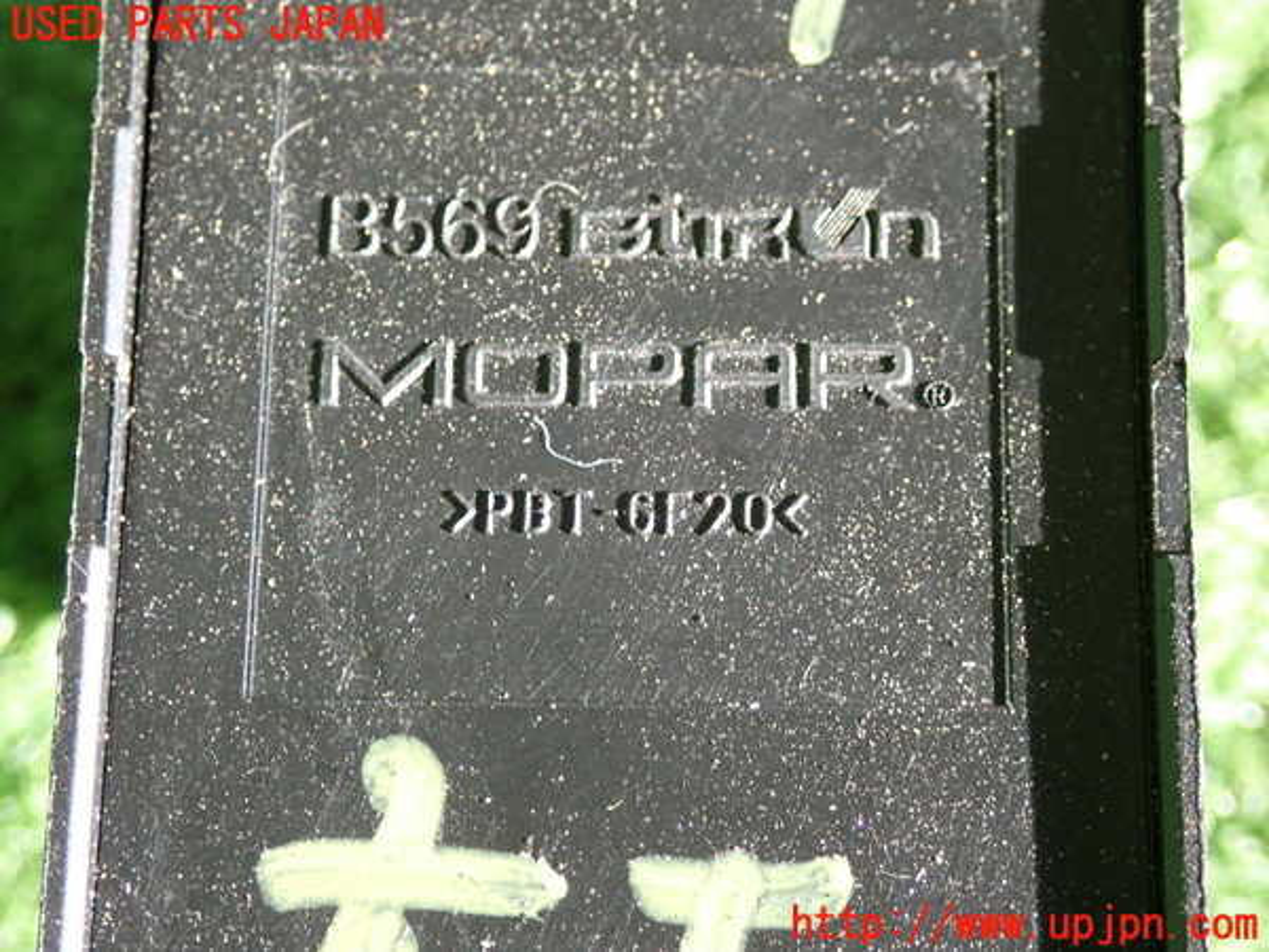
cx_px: 634
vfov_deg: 18.0
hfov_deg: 23.8
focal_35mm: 82
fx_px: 3006
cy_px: 476
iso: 200
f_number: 4.3
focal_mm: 14.62
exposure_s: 1/80
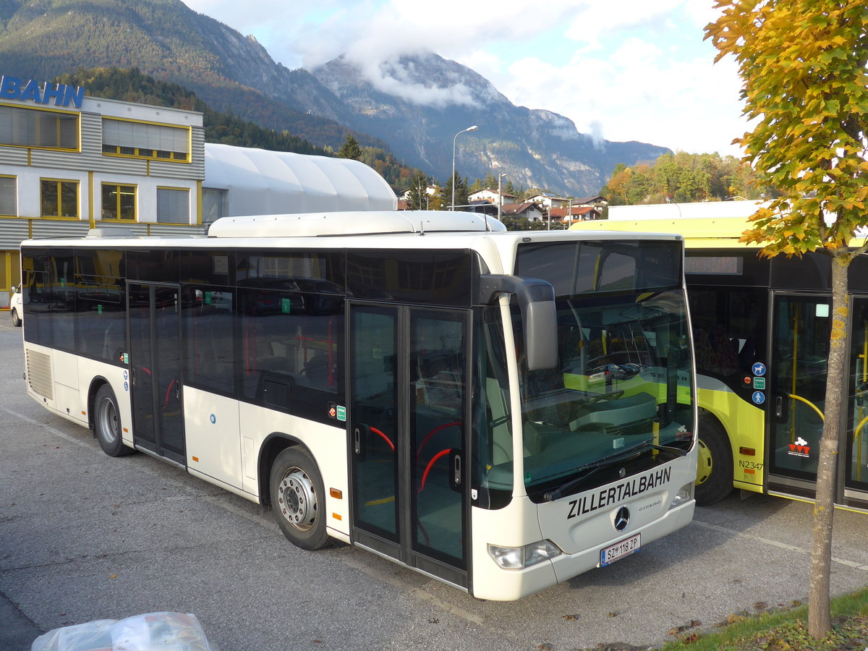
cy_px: 326
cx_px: 434
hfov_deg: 54.0
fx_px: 853
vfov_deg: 41.8
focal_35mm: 34
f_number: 2.8
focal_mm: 7
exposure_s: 1/250
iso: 80
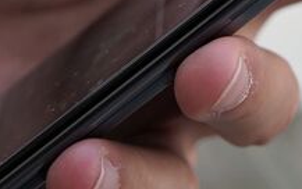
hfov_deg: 9.1
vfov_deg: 5.7
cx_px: 199
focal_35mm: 230
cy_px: -54
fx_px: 1894
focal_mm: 51
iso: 160
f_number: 4
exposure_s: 1/200
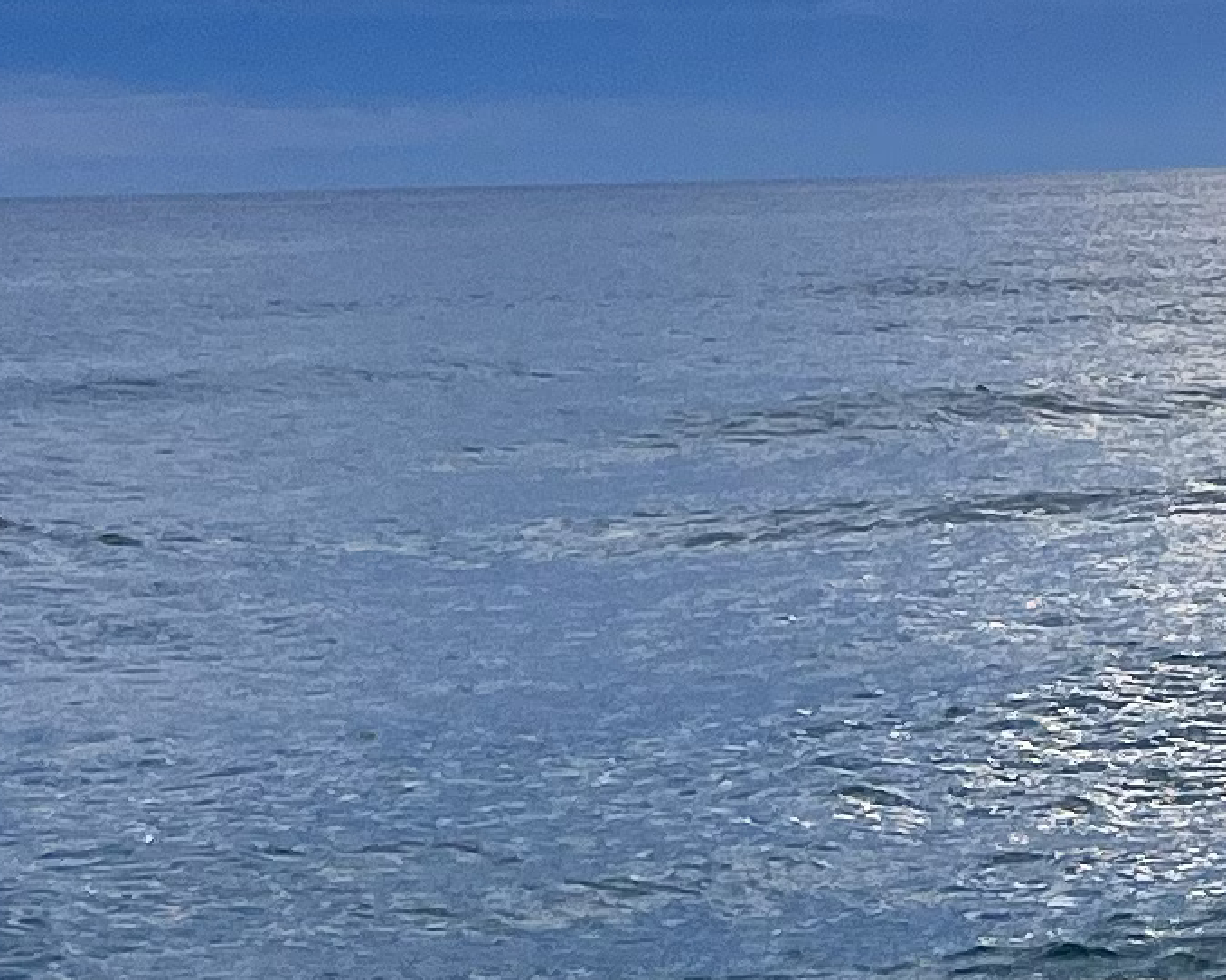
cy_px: -342
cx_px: 2085
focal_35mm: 151
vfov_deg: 10.0
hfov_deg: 11.9
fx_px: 5477
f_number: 1.6
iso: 50
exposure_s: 1/433
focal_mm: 5.1
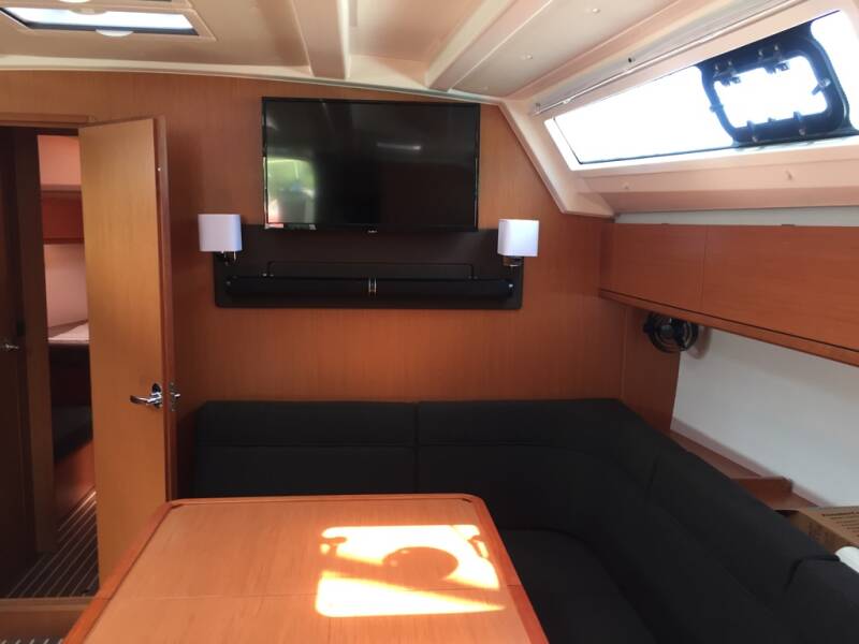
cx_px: 430
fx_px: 720
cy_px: 322
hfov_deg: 61.7
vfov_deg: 48.2
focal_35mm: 29
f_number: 2.2
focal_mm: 4.15
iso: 80
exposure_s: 1/33
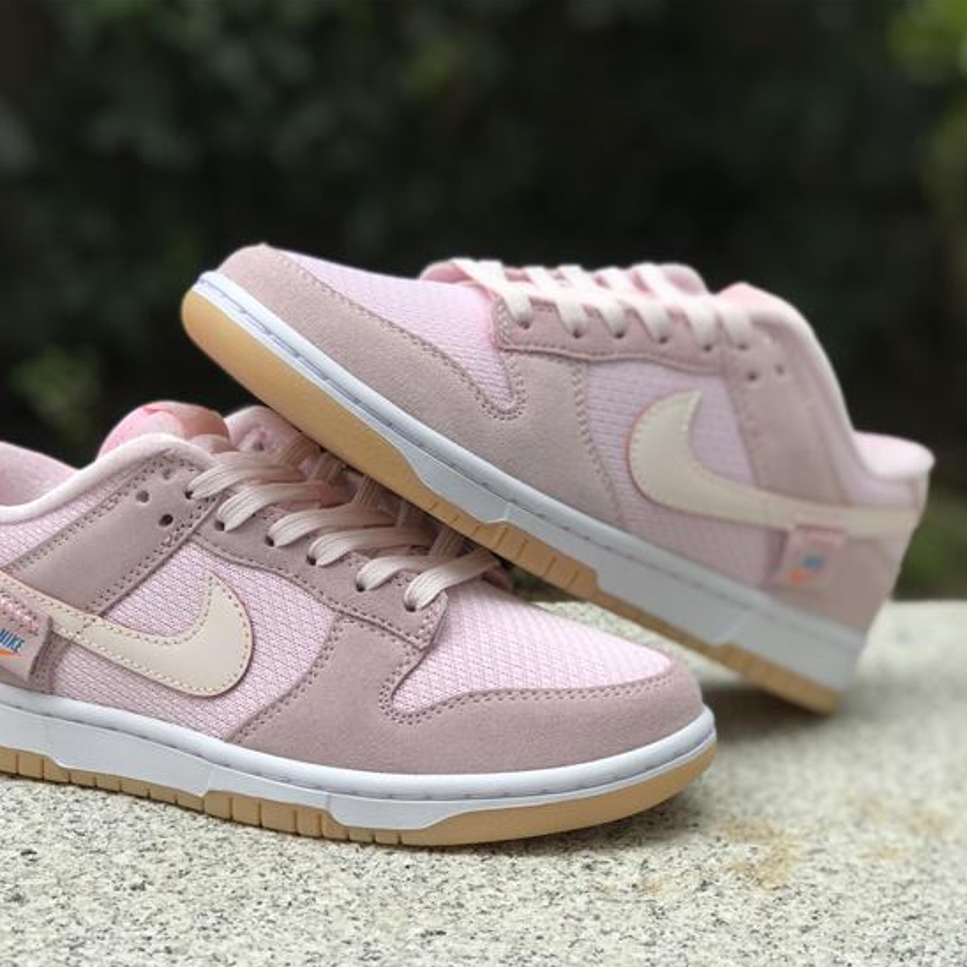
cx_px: 409
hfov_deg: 25.3
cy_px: 484
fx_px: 2149
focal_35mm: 68
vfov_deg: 25.4
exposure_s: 1/164
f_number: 2.8
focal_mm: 6.6
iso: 20
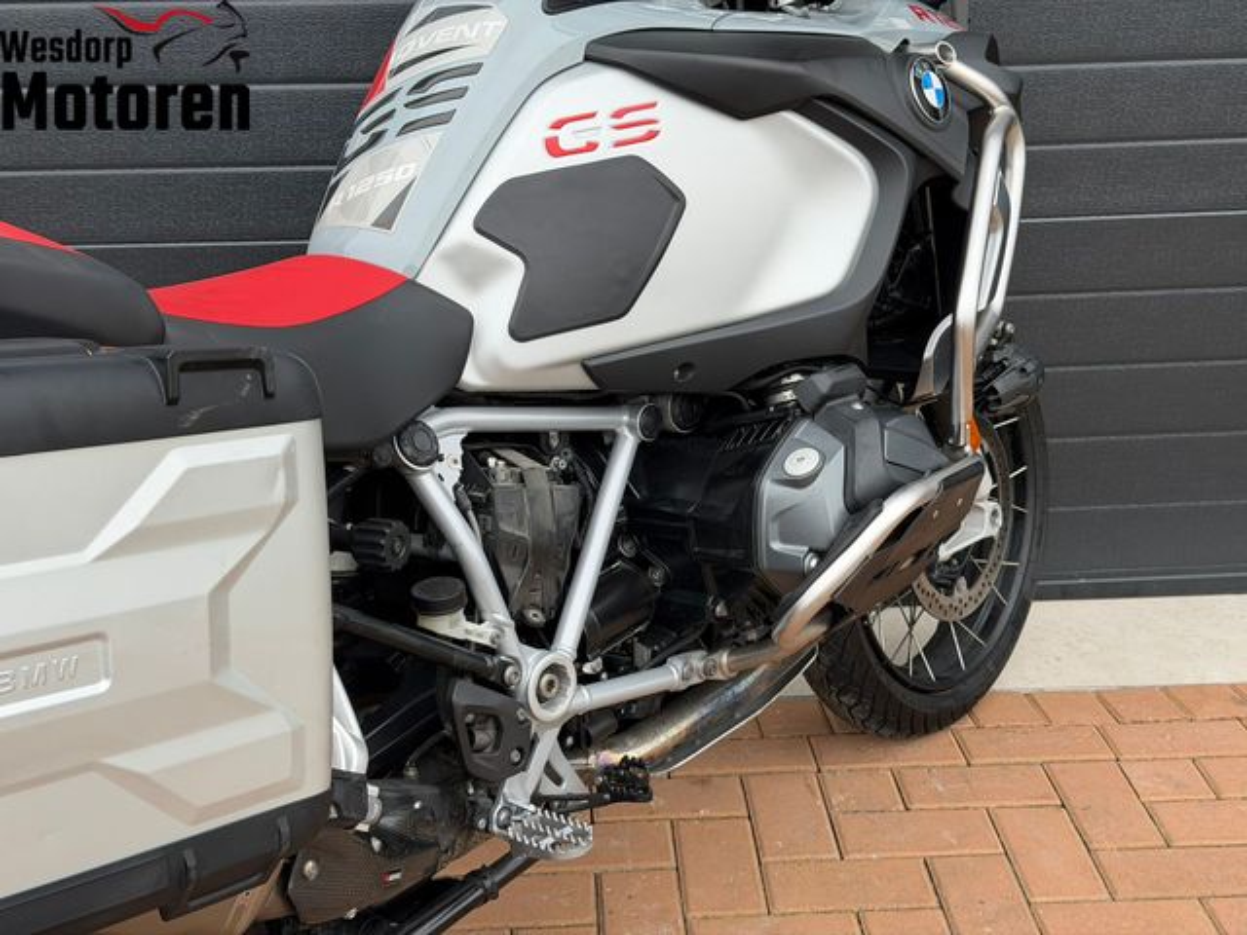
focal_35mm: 48
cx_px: 624
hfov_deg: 39.7
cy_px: 468
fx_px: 1729
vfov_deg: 30.3
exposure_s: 1/875
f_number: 1.78
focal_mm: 6.76
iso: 64
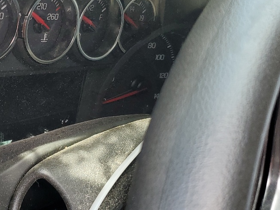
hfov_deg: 28.9
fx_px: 518
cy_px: 52
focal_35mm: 64
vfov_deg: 22.7
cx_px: 20
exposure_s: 1/172
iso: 50
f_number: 1.5
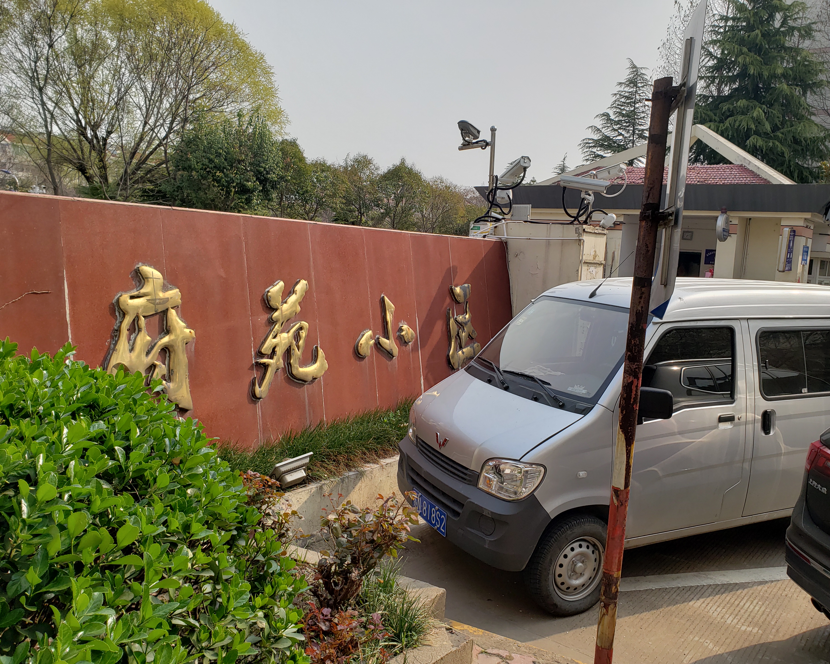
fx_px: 688
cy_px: 343
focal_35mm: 28
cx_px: 435
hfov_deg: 62.2
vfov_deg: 51.5
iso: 50
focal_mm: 4.3
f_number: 2.4
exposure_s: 1/1431
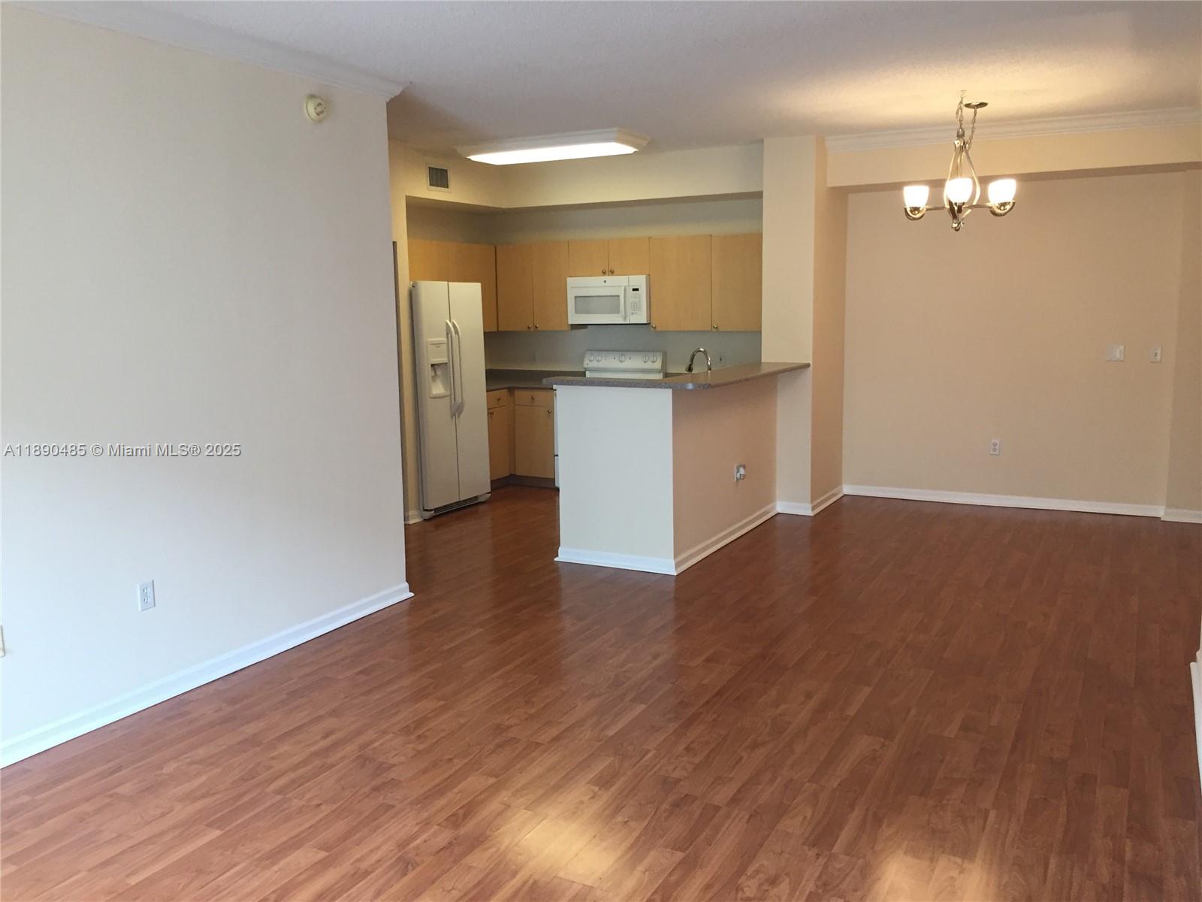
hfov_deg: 61.7
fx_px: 1007
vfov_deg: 48.2
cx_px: 601
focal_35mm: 29
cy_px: 451
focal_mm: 4.15
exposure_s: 1/30
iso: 50
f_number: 2.2
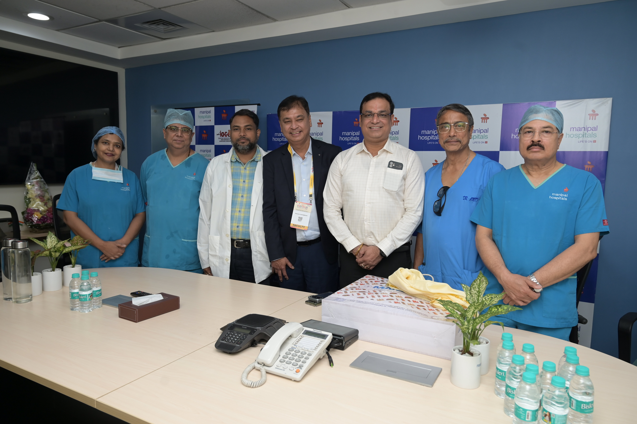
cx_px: 318
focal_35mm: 26
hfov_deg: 70.5
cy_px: 212
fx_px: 451
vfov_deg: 50.3
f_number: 5
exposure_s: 1/160
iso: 500
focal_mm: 25.5
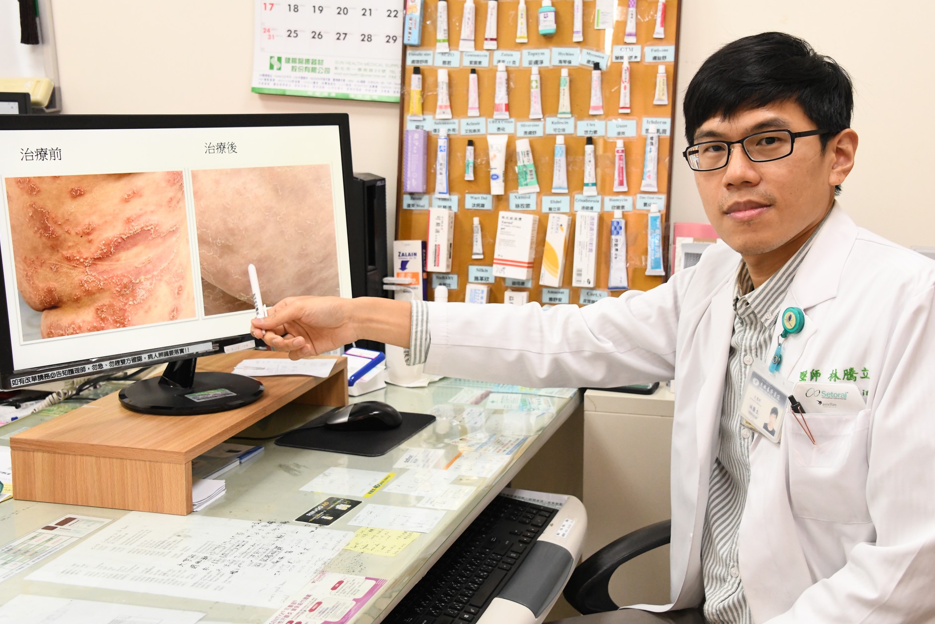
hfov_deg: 41.1
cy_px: 295
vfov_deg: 28.1
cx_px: 490
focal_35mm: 48
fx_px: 1247
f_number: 7.1
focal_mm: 45
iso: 5000
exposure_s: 1/200
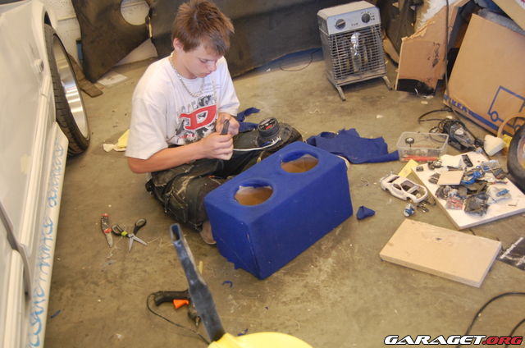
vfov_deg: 29.7
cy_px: 174
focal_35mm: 45
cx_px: 262
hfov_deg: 43.7
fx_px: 655
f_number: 4.2
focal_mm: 30
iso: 800
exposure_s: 1/13
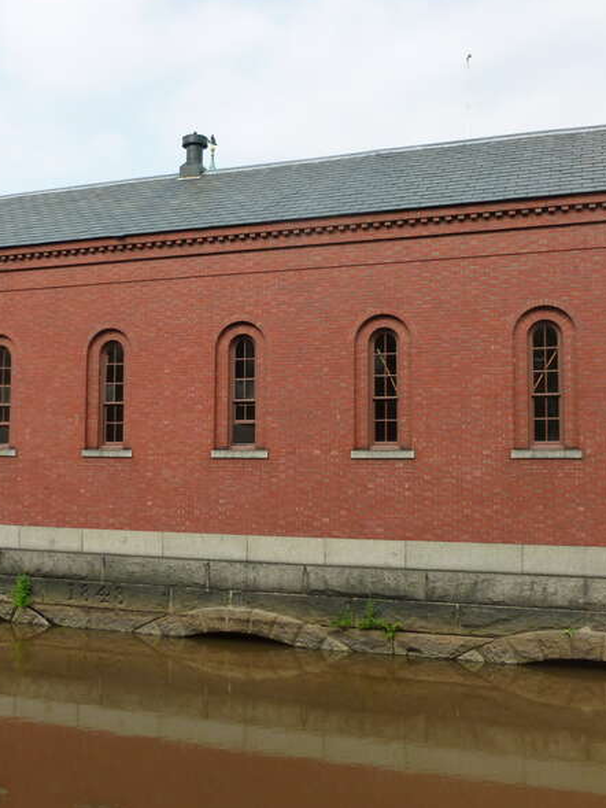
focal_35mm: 38
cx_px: 219
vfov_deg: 49.0
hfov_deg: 37.5
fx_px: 887
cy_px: 403
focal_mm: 5
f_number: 3.3
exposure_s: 1/640
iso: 160
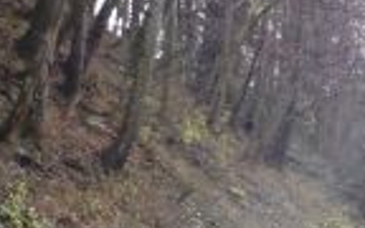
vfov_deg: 10.8
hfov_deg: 16.4
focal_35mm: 113
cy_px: 415
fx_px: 1124
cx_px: 586
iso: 100
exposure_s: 1/80
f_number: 3.3
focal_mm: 5.2
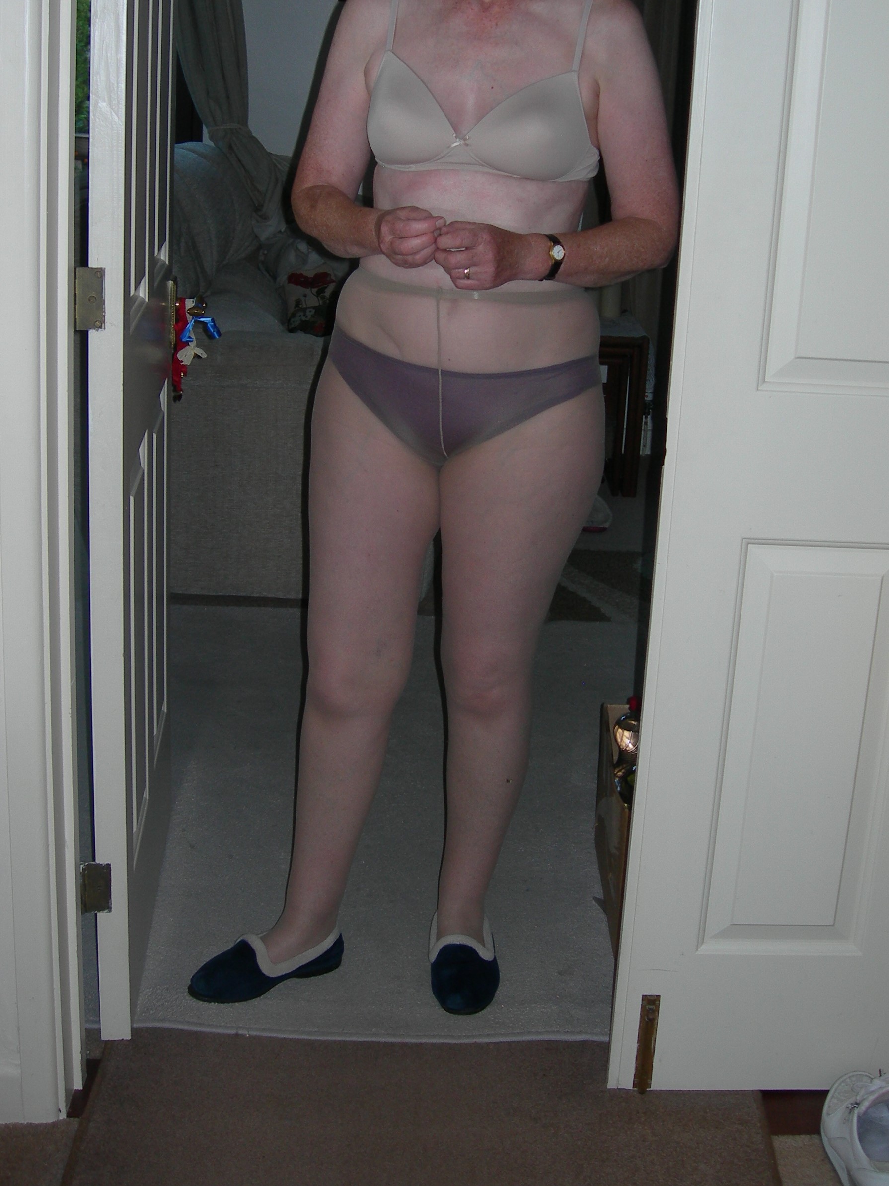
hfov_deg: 37.7
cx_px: 444
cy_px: 593
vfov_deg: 49.0
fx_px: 1301
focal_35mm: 38
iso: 50
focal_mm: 7.8
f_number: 2.8
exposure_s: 1/60.1
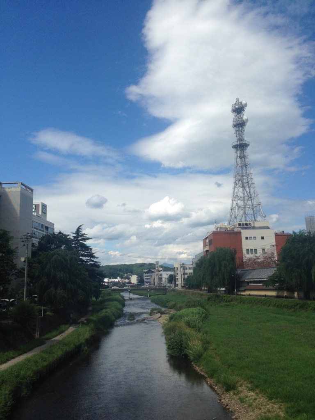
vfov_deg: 55.4
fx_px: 400
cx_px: 158
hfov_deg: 42.9
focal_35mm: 33
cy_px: 210
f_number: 2.4
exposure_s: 1/2584
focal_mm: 4.12
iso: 50
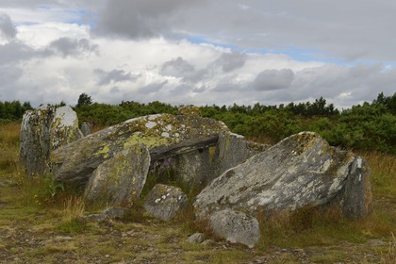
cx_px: 198
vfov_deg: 28.1
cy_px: 132
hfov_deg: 41.1
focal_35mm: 48
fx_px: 528
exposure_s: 1/250
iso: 100
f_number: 9
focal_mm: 48
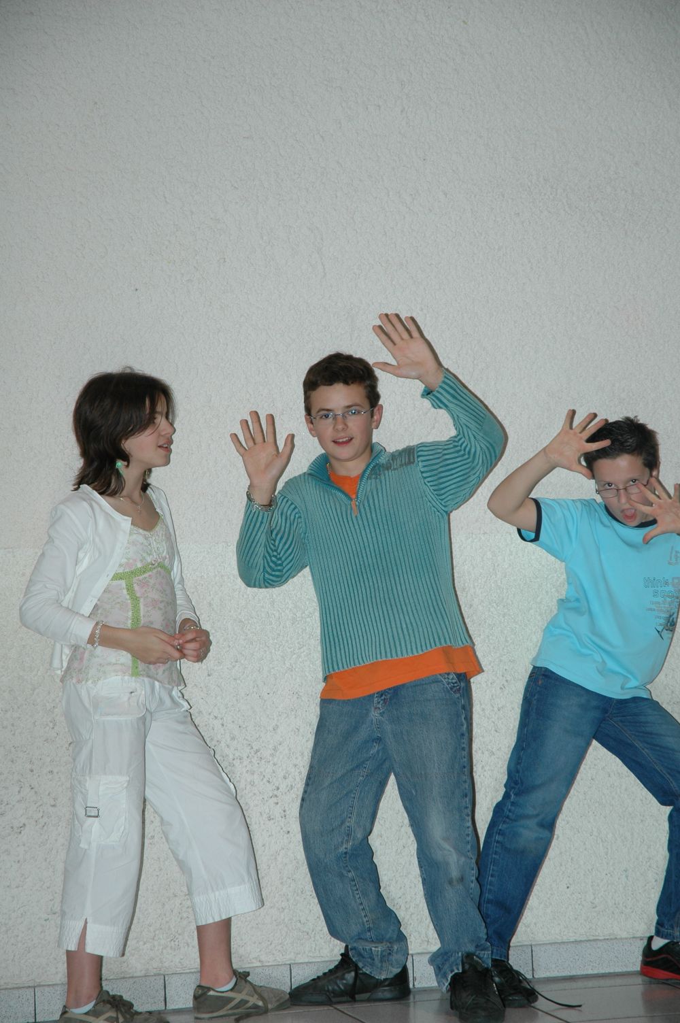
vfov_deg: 19.5
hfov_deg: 13.0
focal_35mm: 105
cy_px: 512
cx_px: 340
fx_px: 2980
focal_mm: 70
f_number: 4.5
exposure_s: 1/60
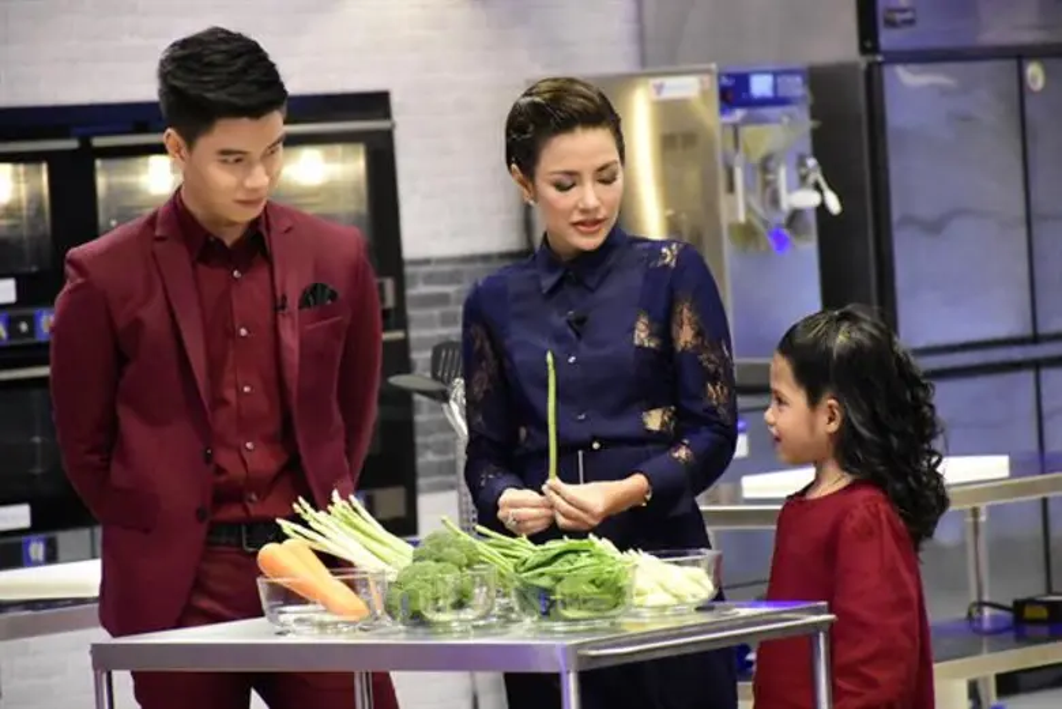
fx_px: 6198
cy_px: 354
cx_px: 531
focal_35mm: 210
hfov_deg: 9.8
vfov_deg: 6.6
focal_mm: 140
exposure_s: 1/320
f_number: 5.6
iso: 12800
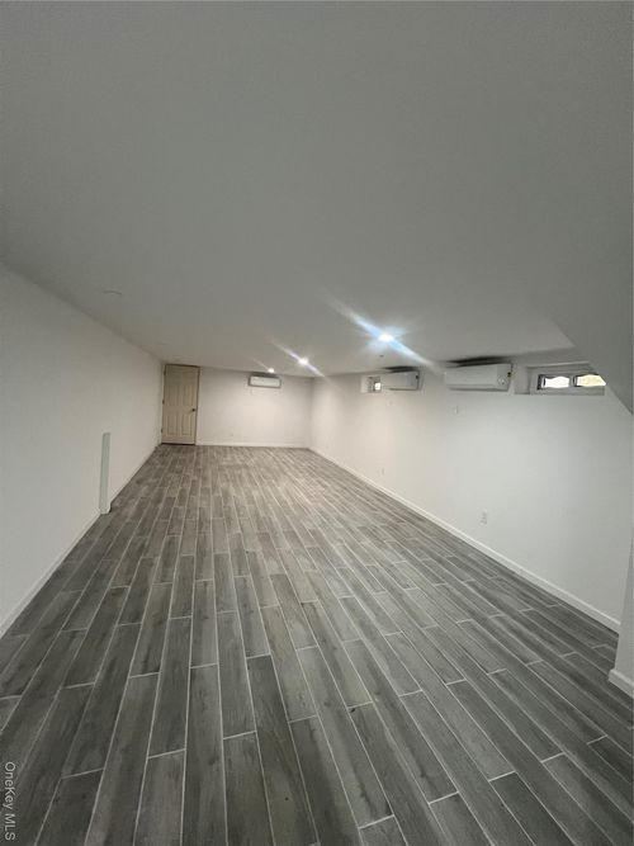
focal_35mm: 13
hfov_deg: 89.9
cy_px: 423
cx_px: 317
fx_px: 318
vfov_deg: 106.2
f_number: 1.8
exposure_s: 1/60
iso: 320
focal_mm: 1.57
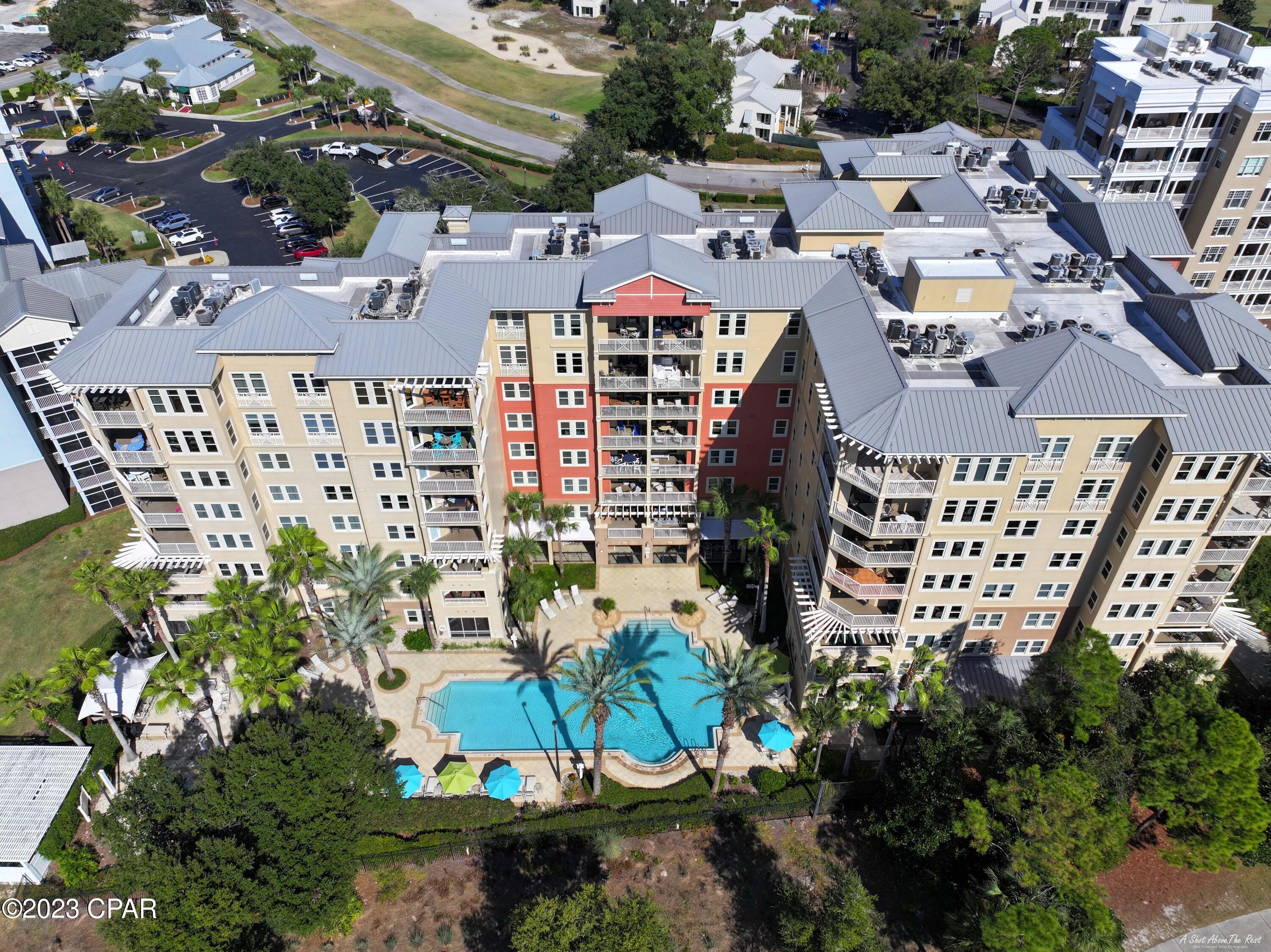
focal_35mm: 24
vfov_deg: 56.8
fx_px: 881
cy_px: 476
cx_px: 636
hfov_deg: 71.6
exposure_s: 1/3200
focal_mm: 12.29
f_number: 2.8
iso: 100
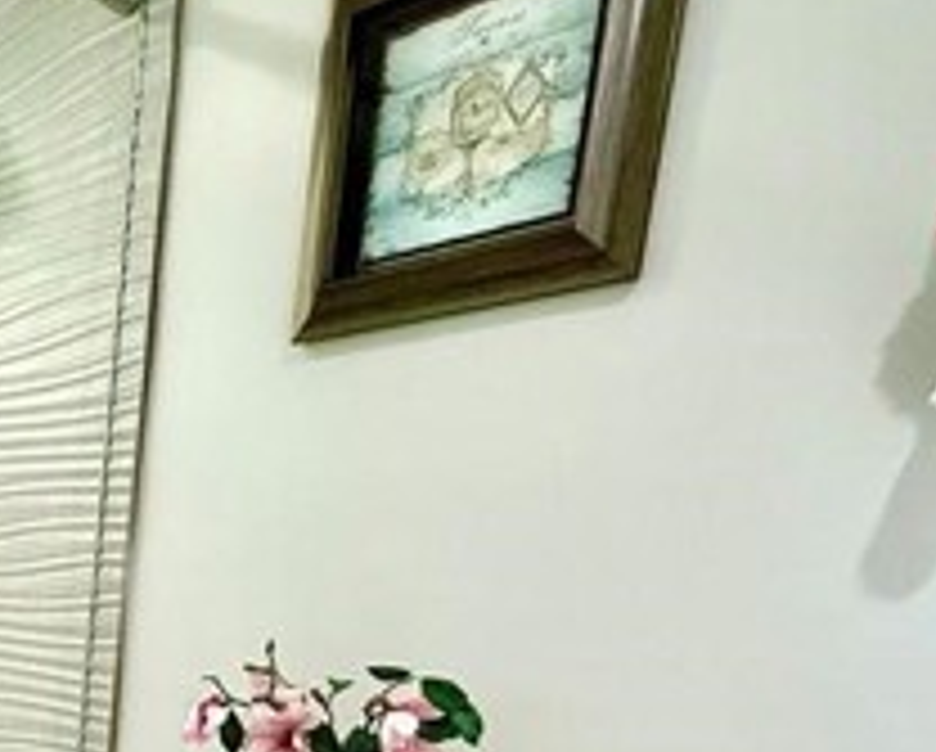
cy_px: 874
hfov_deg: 35.0
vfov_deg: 30.9
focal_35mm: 42
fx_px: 1165
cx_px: -180
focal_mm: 2.22
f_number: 2.2
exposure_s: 1/120
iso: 160
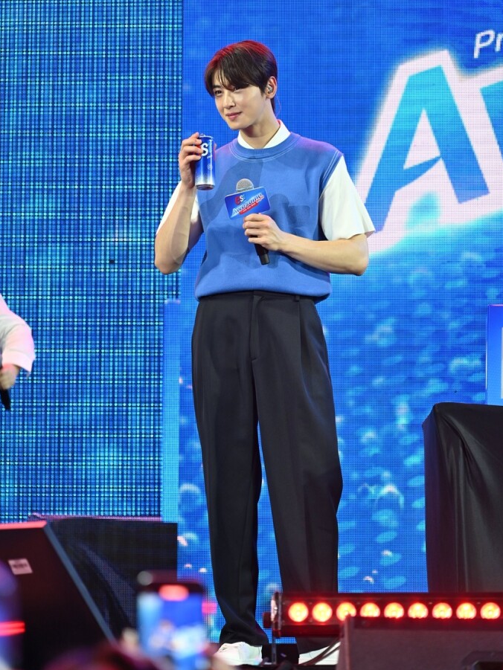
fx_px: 2537
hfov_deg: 11.3
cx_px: 253
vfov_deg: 15.0
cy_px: 296
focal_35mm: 131
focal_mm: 120
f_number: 4.5
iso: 640
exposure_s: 1/125
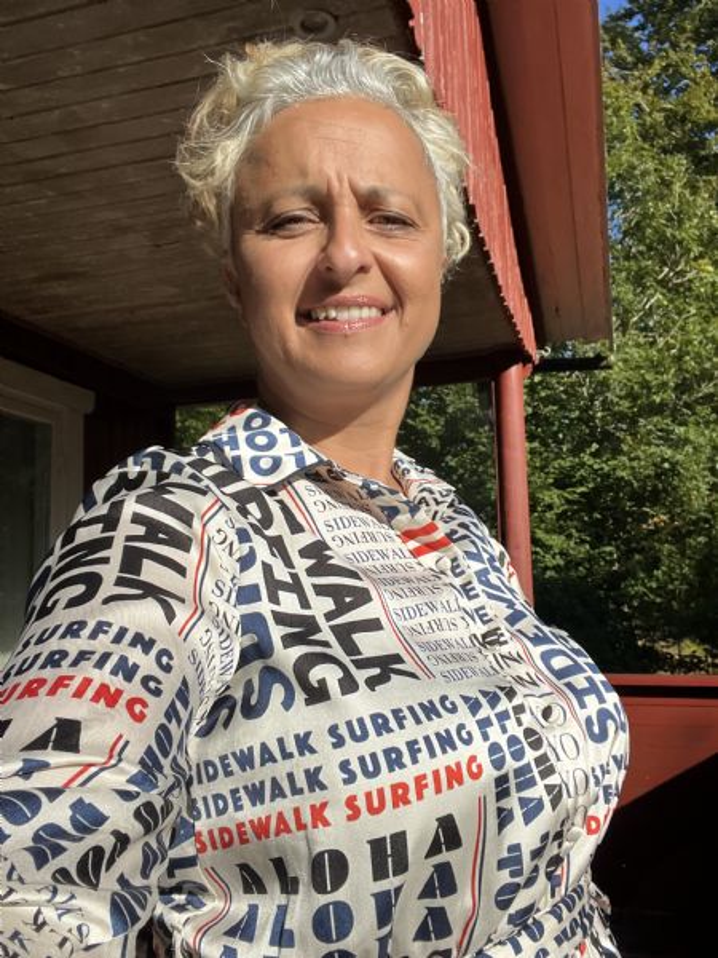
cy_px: 479
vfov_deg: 60.0
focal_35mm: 30
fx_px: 830
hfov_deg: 46.8
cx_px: 359
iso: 32
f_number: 2.2
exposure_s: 1/915
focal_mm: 2.71
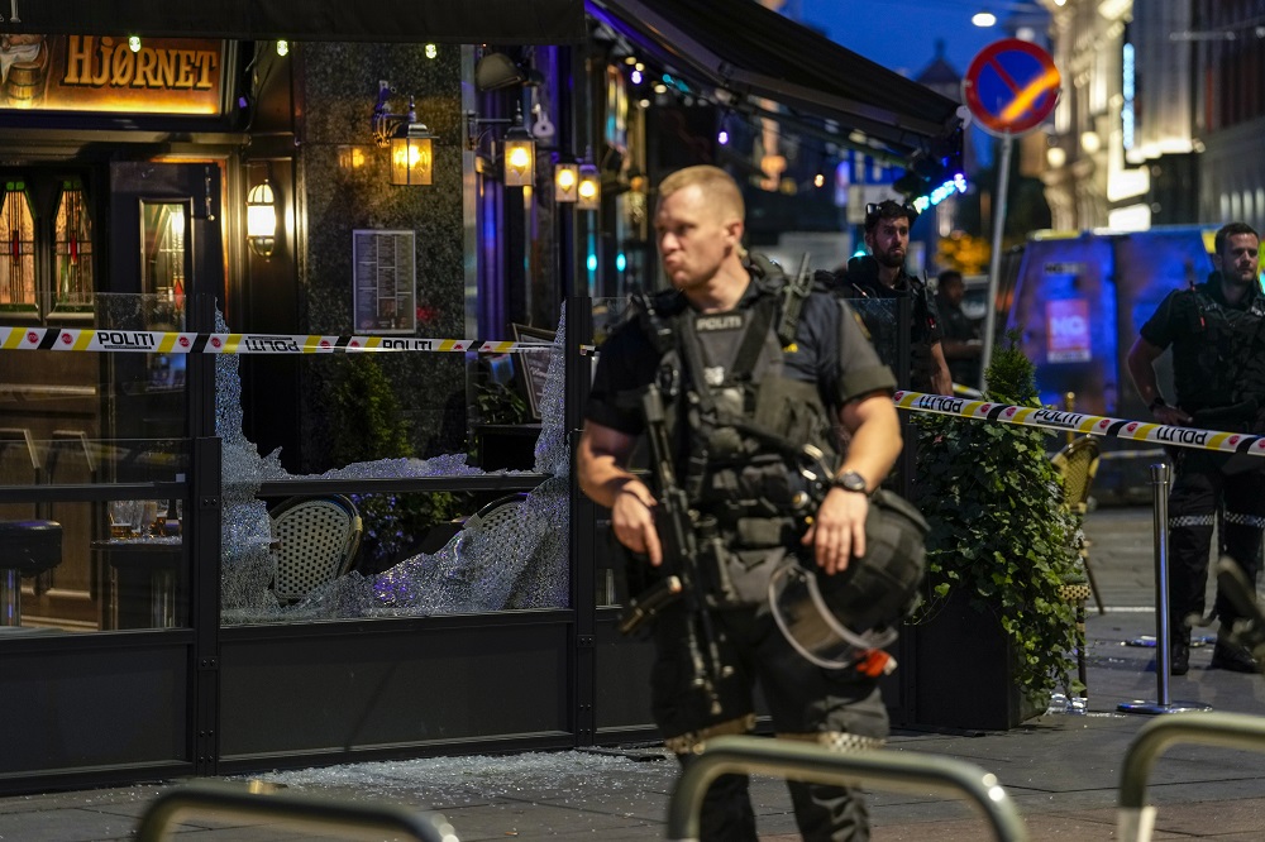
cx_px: 632
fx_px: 4531
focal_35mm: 129
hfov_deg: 15.9
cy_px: 421
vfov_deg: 10.6
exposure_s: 1/20
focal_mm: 129
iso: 1000
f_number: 3.5
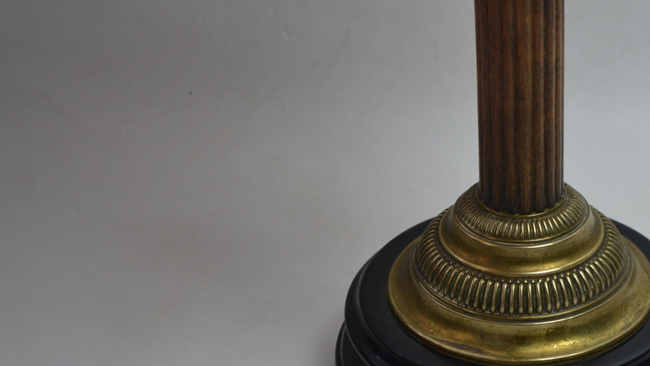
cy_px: 261
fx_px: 1500
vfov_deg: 13.9
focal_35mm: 87
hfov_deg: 24.2
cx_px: 495
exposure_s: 1/30
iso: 400
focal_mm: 36
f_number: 5
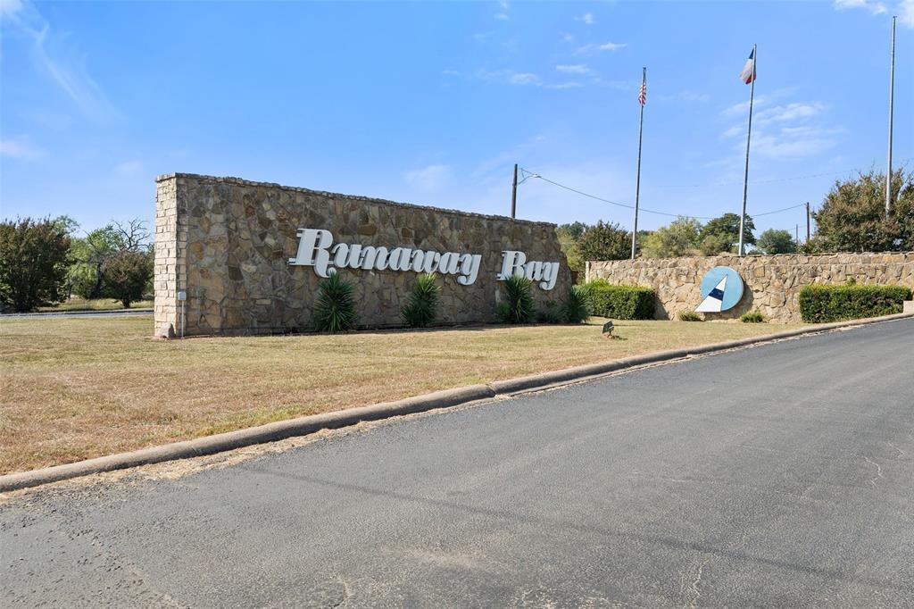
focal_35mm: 31
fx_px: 787
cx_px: 457
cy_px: 304
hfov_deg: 60.3
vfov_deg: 42.3
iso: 640
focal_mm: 21
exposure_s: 1/1250
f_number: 8
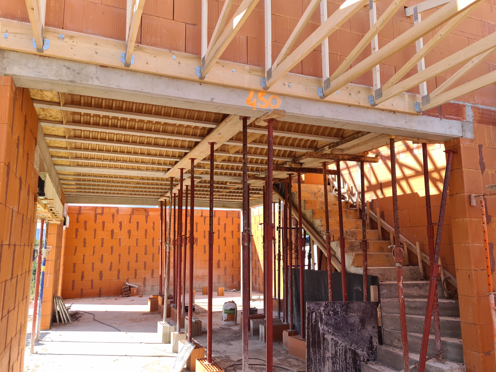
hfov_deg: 65.3
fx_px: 387
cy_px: 188
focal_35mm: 27
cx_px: 239
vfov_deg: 51.4
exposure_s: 1/829
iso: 50
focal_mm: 5.4
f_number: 1.8
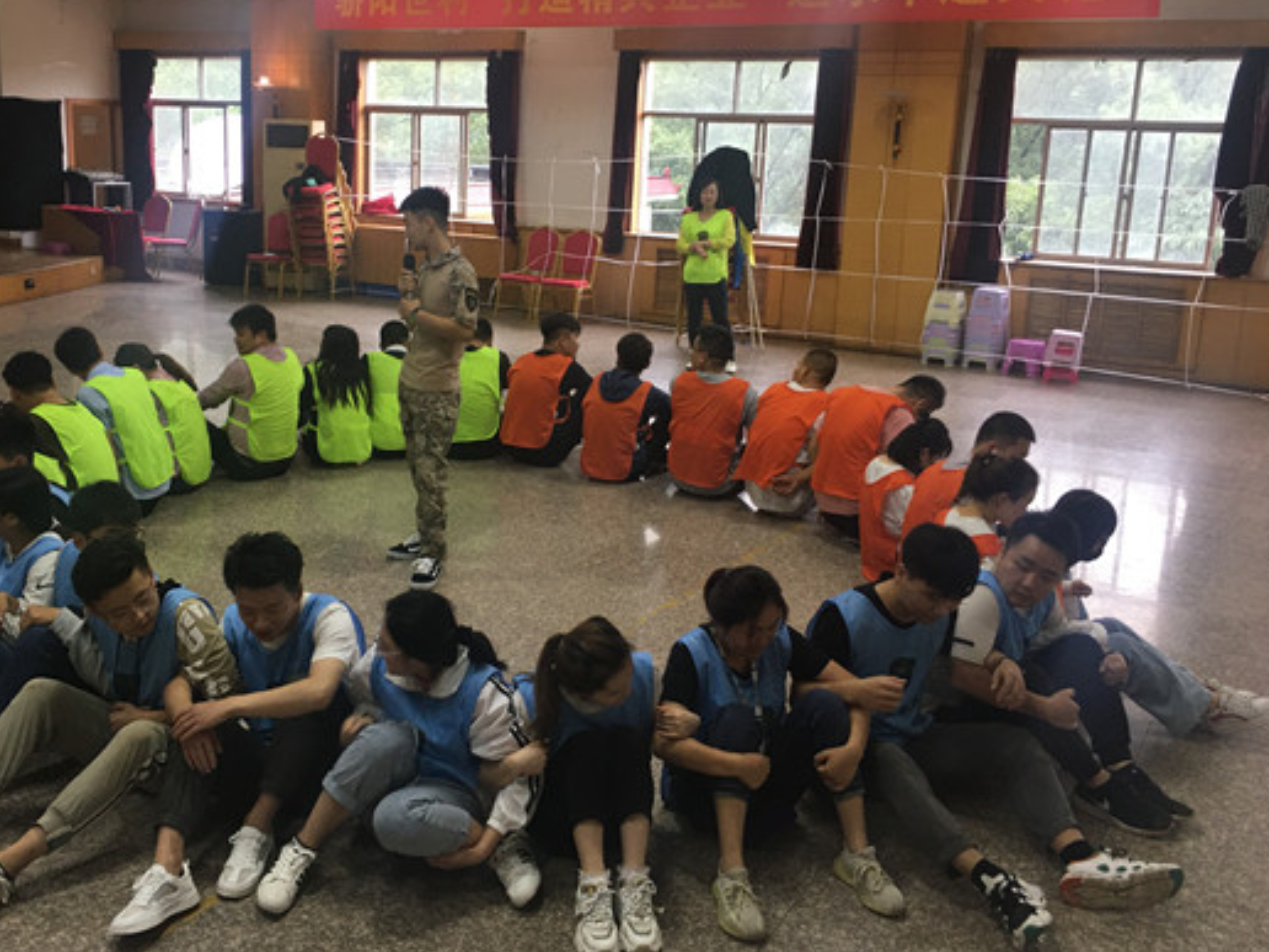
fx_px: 1320
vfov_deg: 39.6
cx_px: 519
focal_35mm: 36
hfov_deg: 51.1
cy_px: 438
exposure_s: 1/17
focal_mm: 4.15
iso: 40
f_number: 2.2
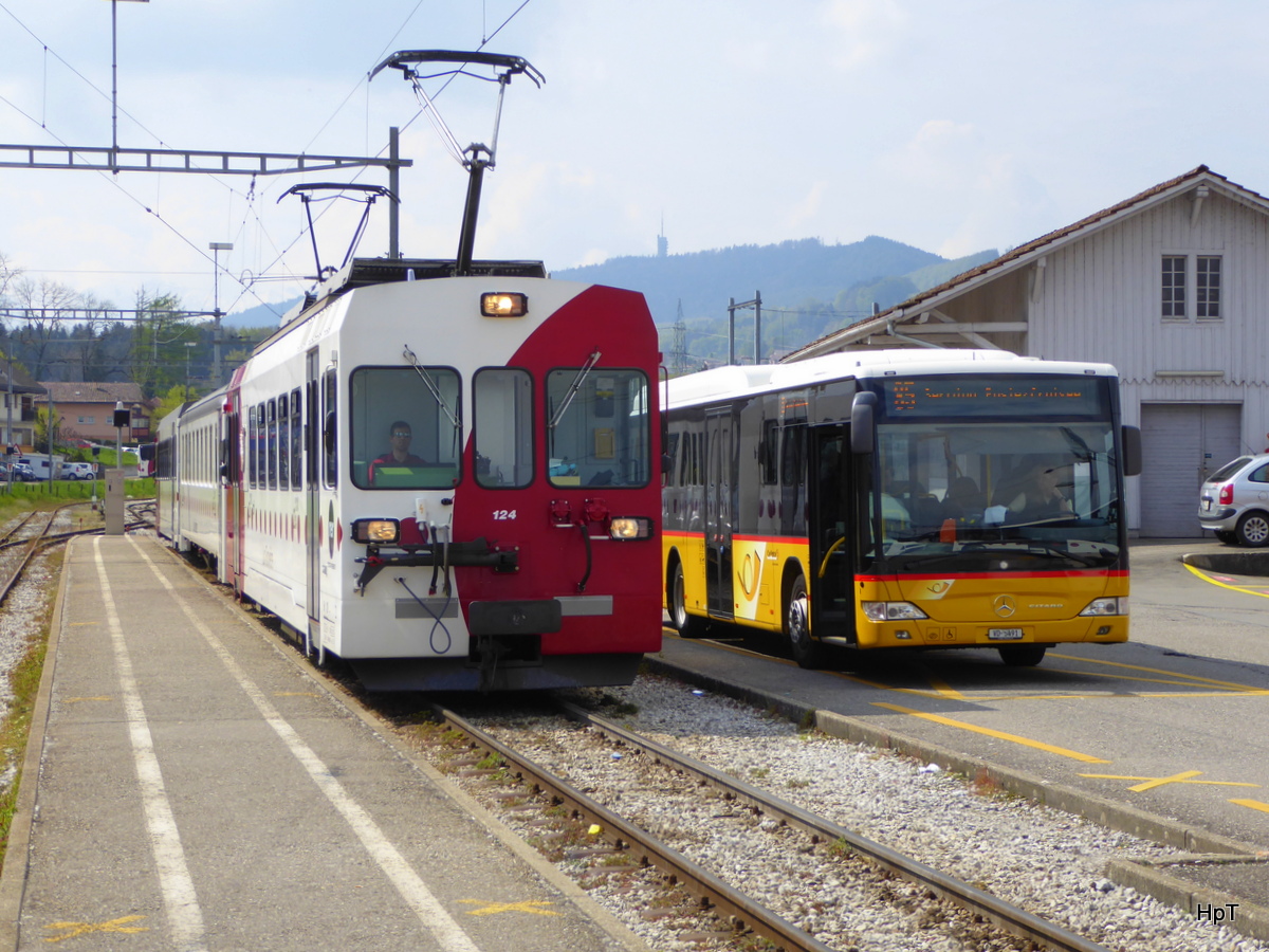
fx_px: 2749
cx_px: 634
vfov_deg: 19.6
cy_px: 476
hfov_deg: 26.0
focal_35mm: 75
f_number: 4.5
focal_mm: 12.5
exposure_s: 1/500
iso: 80
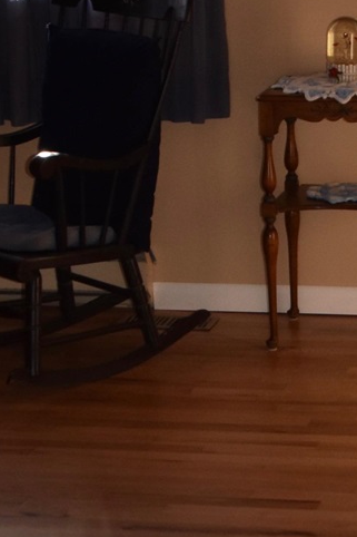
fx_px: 1920
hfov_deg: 10.5
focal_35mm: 129
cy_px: 84
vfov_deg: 15.8
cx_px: 425
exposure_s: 1/125
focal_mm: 18
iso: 360
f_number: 5.6
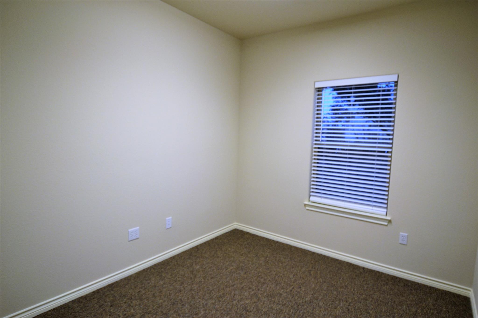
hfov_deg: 85.4
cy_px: 159
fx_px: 259
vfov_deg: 63.2
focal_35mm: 20
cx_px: 239
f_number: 4.5
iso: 400
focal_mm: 13
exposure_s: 1/80
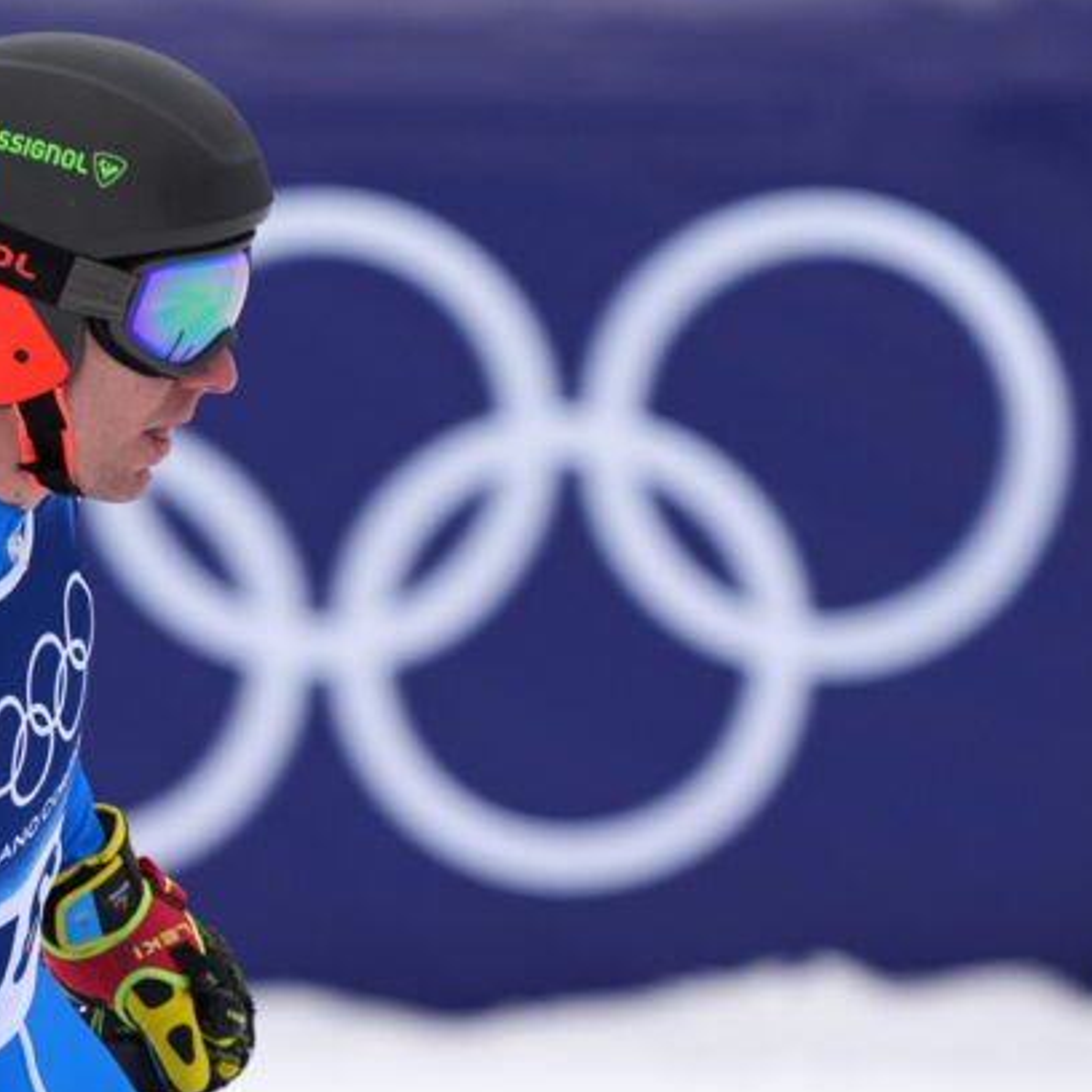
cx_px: 321
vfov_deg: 1.4
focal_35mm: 1250
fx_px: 44613
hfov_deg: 1.4
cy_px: 883
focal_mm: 600
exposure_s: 1/1250
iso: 500
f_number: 6.3
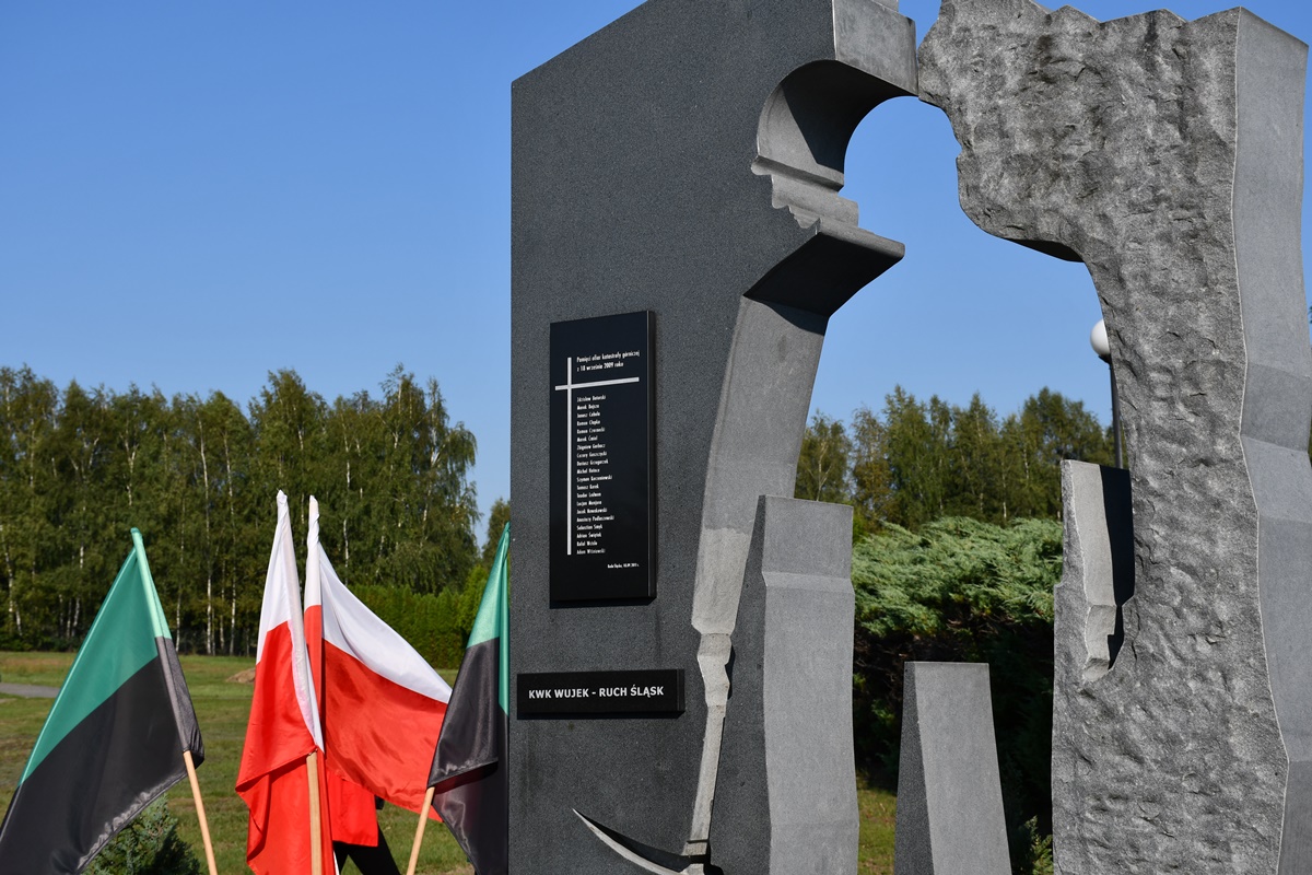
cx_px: 656
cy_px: 438
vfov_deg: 21.6
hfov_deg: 31.9
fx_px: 2296
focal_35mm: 63
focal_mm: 42
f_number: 9
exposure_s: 1/320
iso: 100
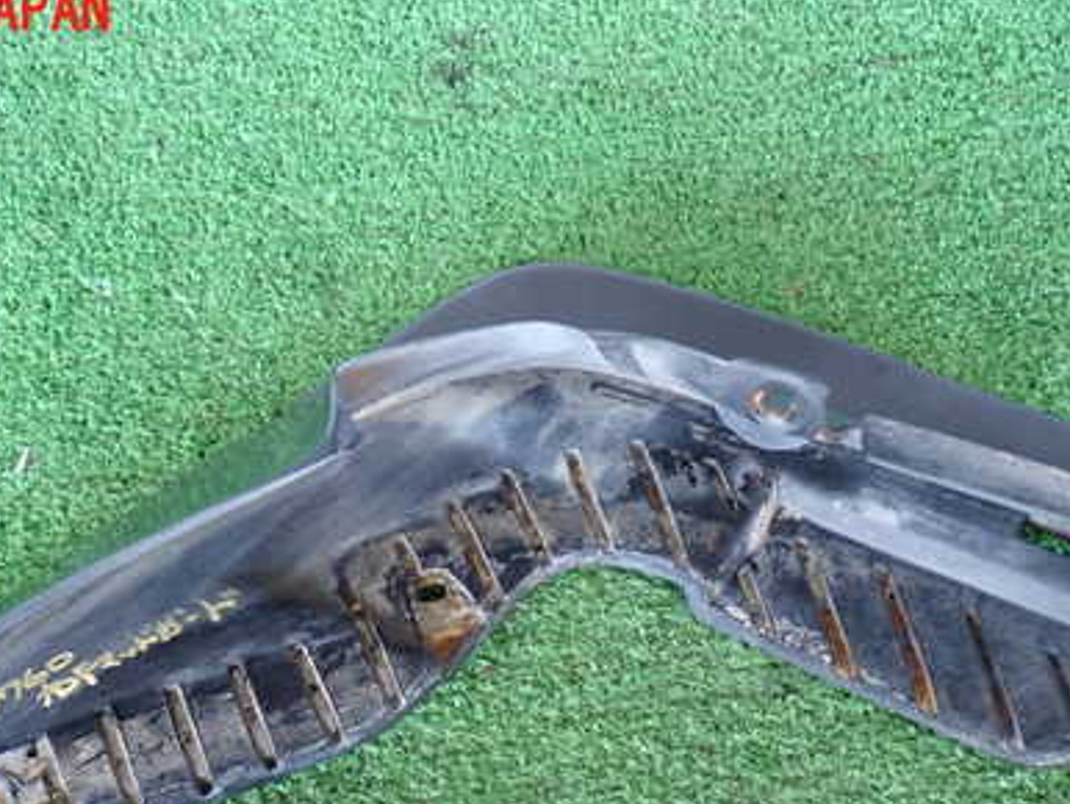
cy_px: 602
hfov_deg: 32.6
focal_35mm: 59
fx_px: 1825
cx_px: 438
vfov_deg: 24.6
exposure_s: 1/40
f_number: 2.7
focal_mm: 6.83
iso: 400
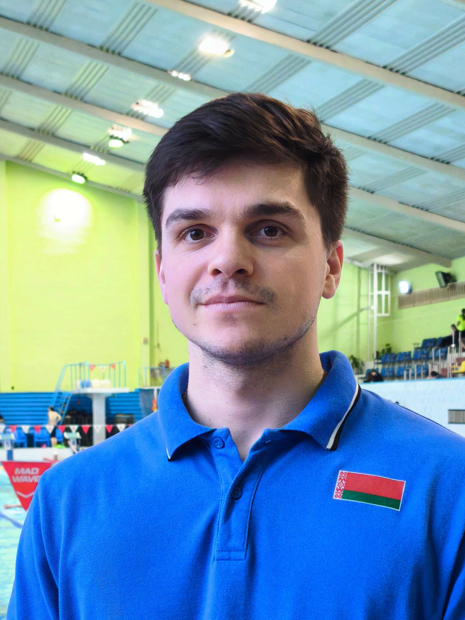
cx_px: 232
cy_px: 310
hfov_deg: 31.5
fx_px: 824
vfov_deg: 41.2
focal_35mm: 46
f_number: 1.6
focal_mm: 6.57
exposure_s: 1/100
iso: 320
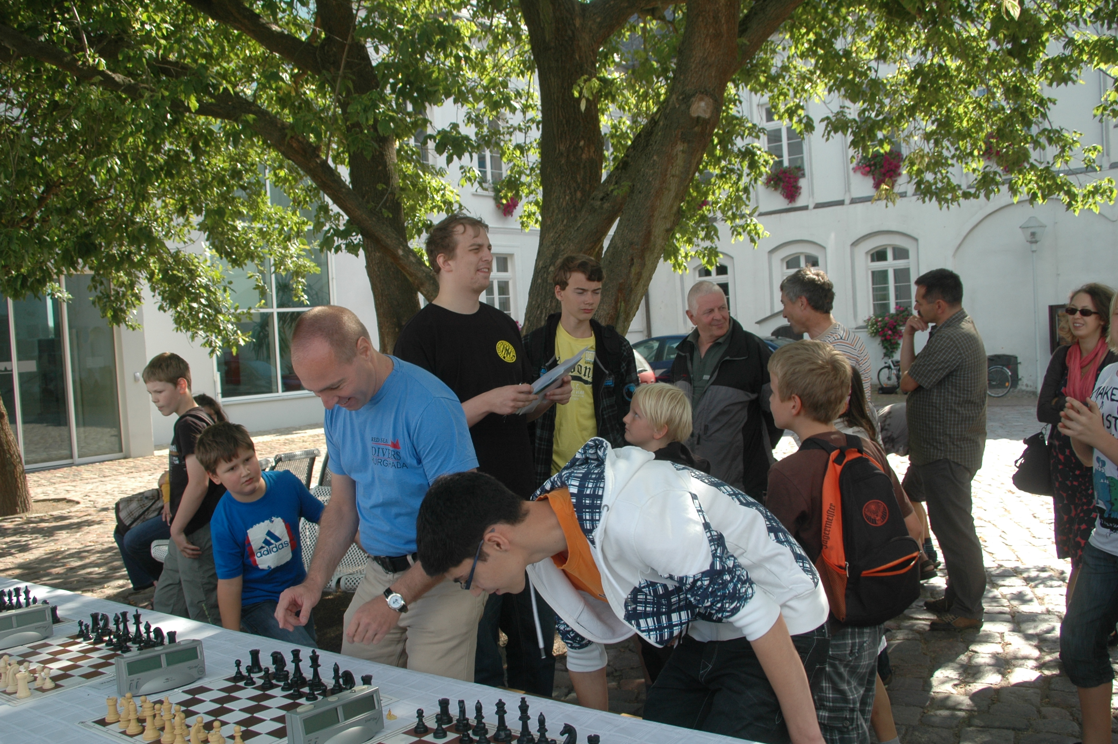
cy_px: 372
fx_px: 1117
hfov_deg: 53.2
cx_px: 559
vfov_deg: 36.8
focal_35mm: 36
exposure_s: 1/200
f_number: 7.1
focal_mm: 24
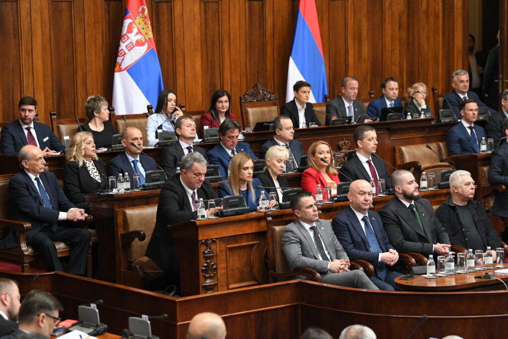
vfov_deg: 13.4
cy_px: 170
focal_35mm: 102
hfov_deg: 20.0
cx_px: 254
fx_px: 1439
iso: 3200
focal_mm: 102
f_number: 4
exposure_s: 1/320
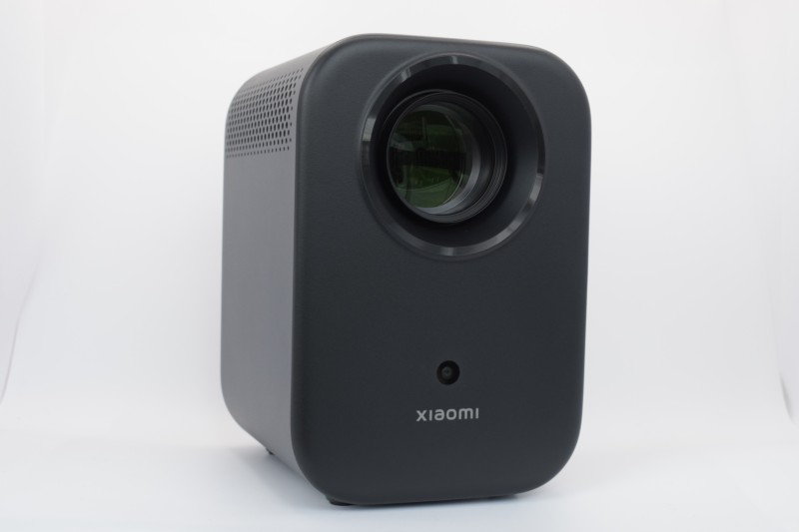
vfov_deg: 25.7
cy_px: 266
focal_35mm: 52
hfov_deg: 37.9
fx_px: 1165
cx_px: 400
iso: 640
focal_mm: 35
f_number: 9
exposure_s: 1/160
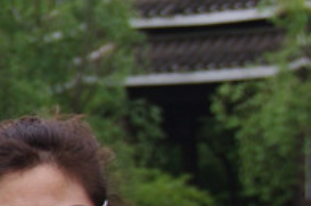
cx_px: -527
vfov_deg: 4.6
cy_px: 175
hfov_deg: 6.5
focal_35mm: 299
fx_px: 2579
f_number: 3.5
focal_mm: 26
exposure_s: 1/1000
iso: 200
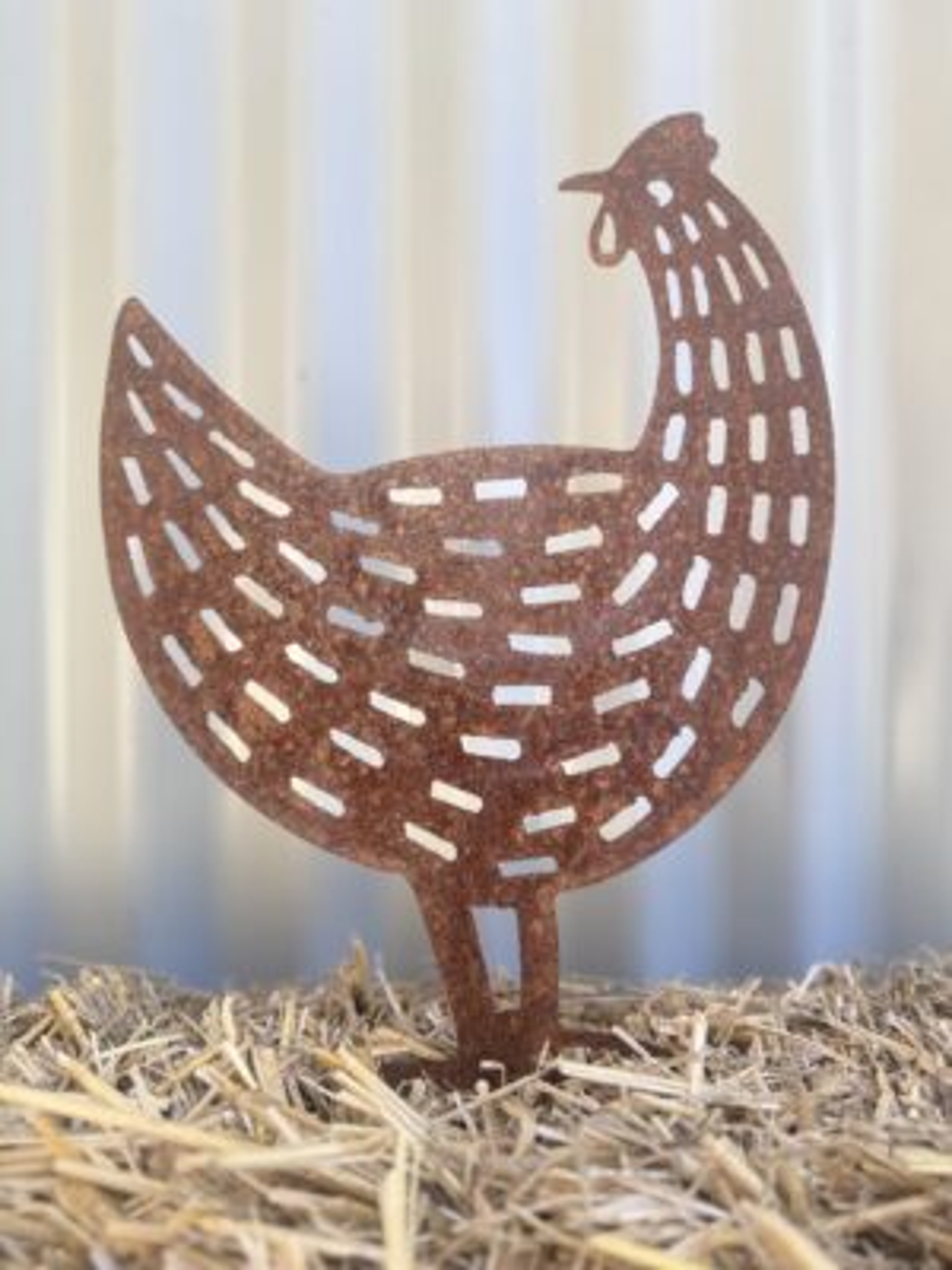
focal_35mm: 24
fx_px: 880
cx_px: 476
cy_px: 635
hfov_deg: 56.8
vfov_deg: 71.6
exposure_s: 1/436
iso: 80
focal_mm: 6.76
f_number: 1.78
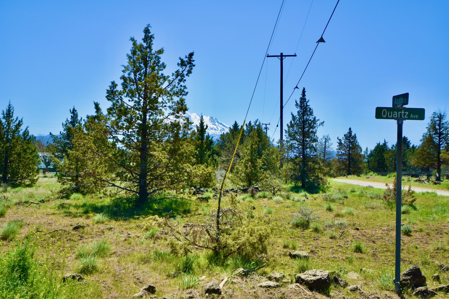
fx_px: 449
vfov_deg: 36.9
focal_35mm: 36
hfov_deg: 53.1
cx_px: 224
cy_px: 150
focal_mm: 24
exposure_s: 1/1250
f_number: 4.5
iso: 200
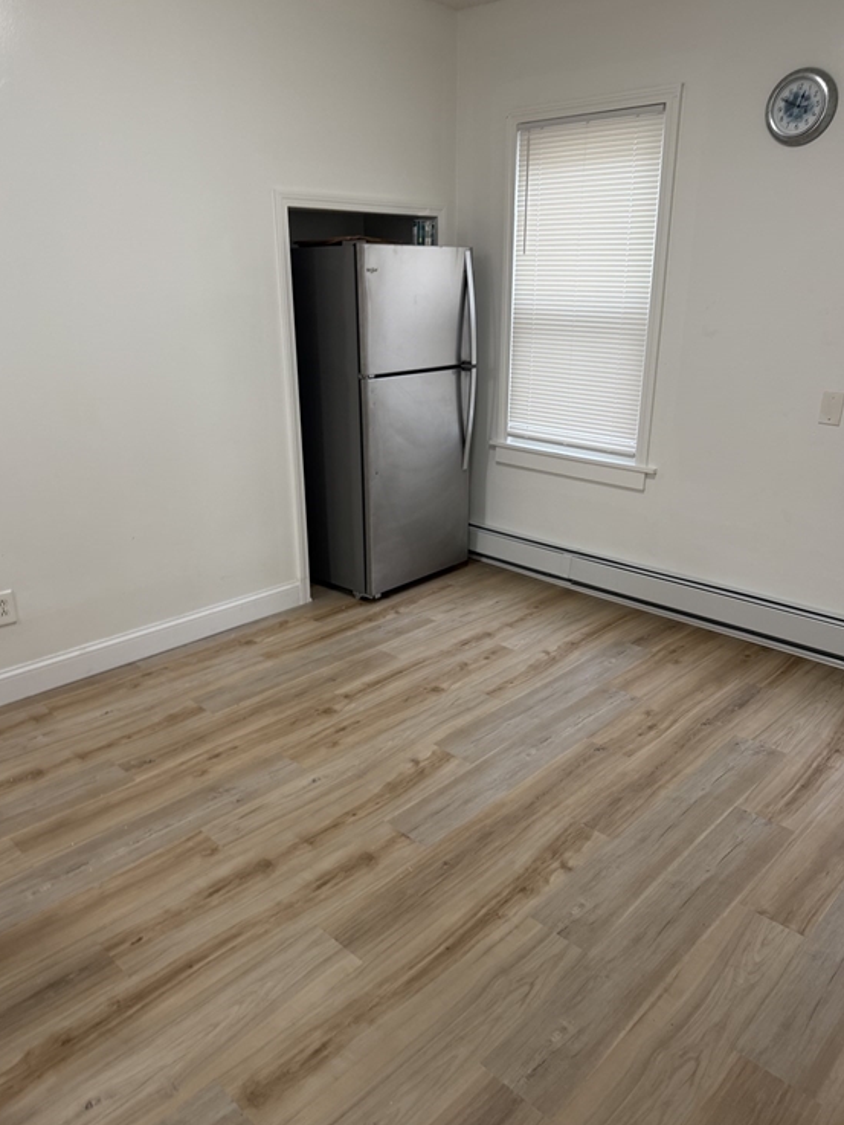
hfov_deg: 54.9
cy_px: 572
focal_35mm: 25
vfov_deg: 69.4
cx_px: 429
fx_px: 812
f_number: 1.78
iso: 125
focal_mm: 6.76
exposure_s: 1/60
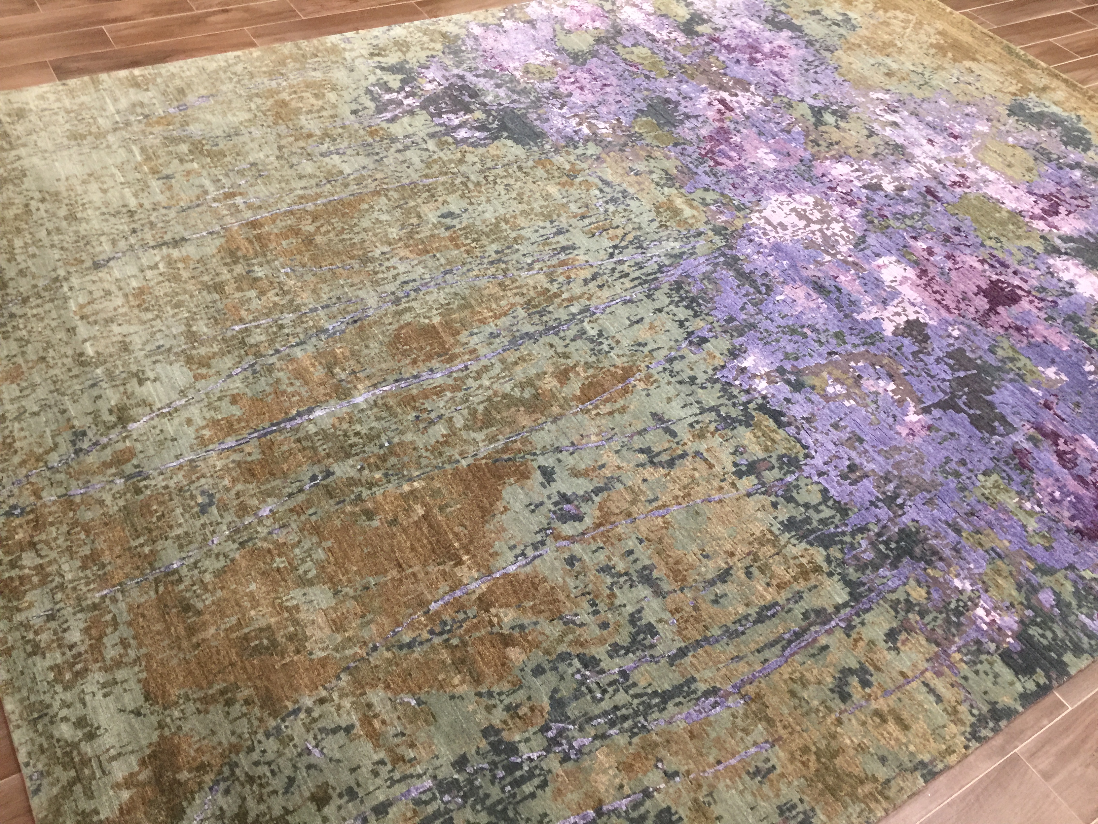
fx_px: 920
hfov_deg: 61.7
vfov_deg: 48.2
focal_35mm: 29
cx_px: 549
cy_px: 412
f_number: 2.2
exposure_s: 1/15
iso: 100
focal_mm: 4.15
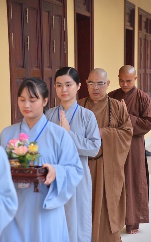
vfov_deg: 20.6
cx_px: 80
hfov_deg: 13.0
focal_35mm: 101
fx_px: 665
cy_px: 122
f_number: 5
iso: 200
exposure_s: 1/160
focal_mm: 98
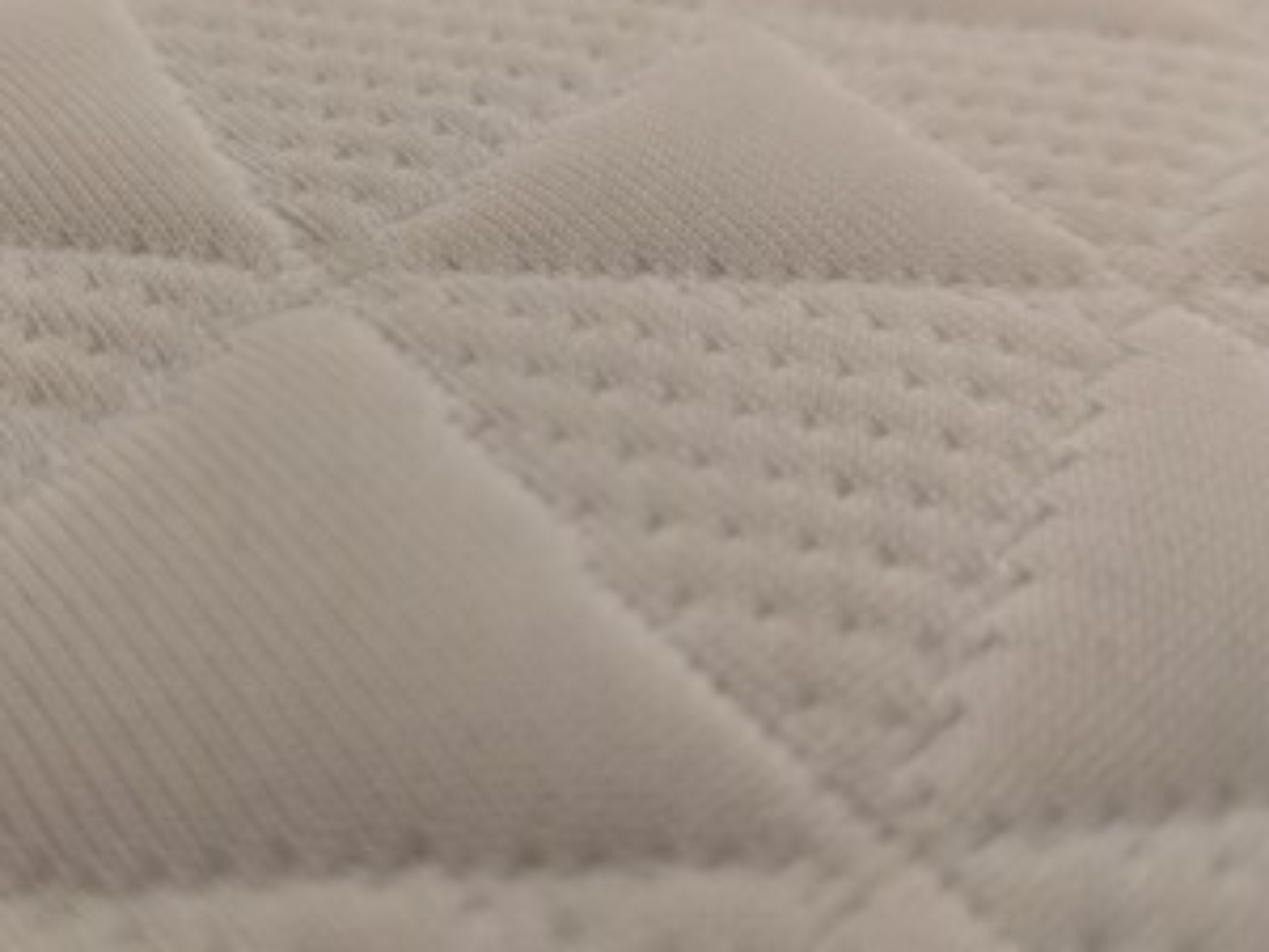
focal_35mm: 40
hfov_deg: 45.9
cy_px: 292
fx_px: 1466
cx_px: 402
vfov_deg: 35.5
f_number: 1.89
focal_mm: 5.43
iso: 298
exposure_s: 1/50
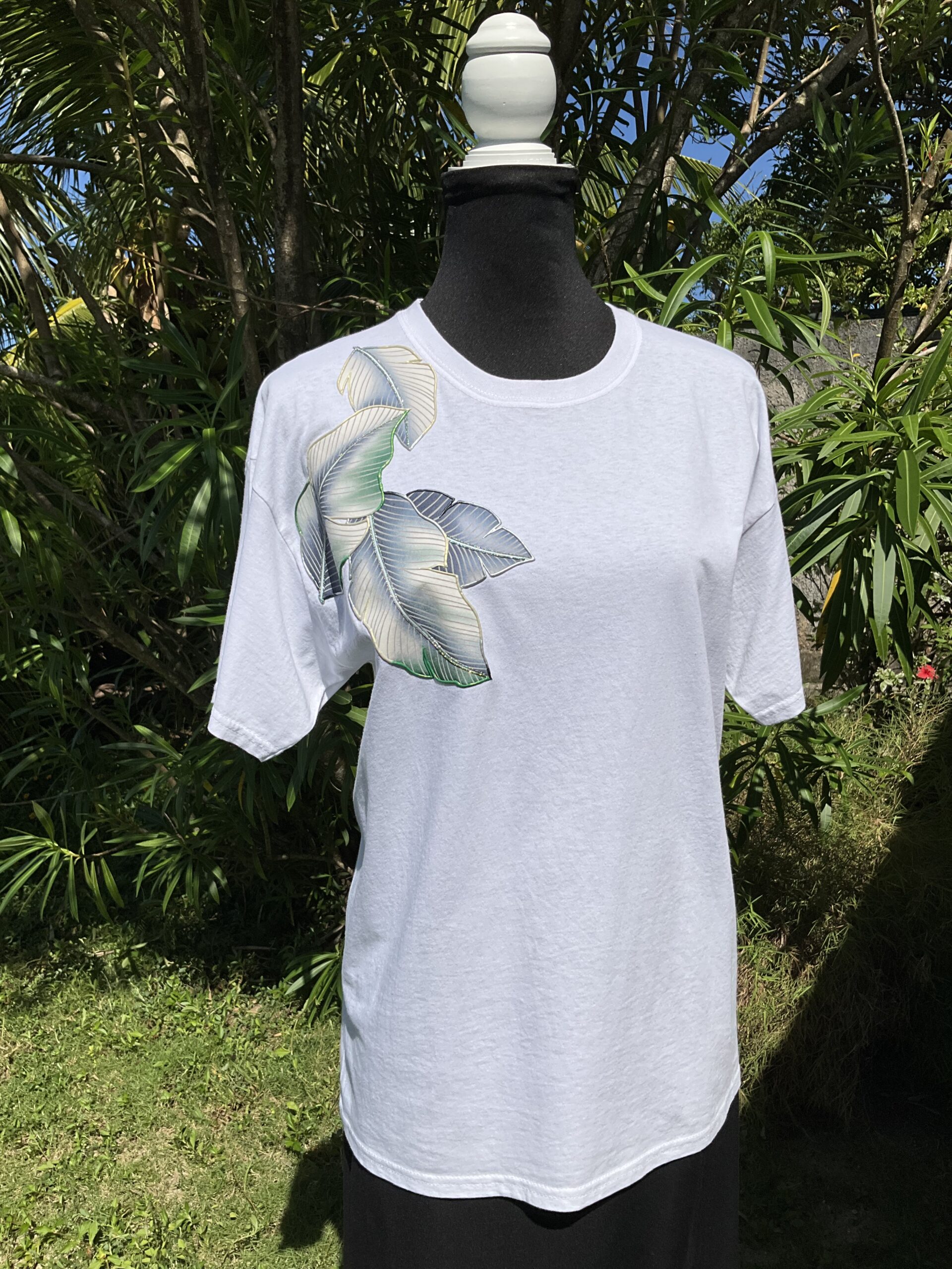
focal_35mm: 29
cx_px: 476
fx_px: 1063
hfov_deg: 48.2
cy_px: 634
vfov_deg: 61.7
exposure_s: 1/5814
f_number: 1.8
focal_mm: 3
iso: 25
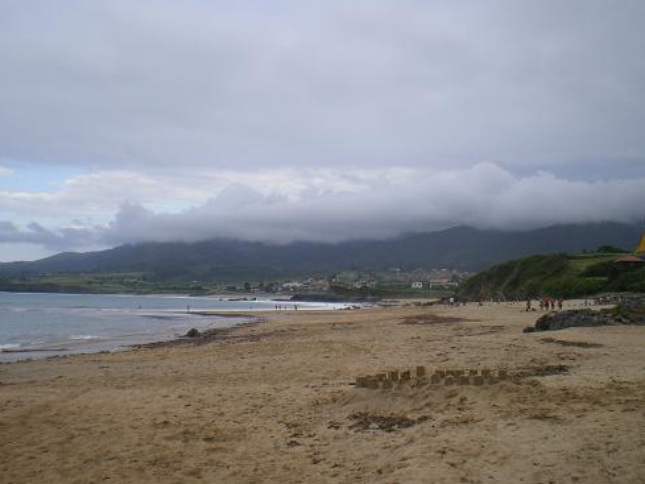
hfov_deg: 45.7
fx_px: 764
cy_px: 247
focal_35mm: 41
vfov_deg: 35.1
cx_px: 343
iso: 64
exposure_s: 1/160
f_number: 4.6
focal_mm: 6.3
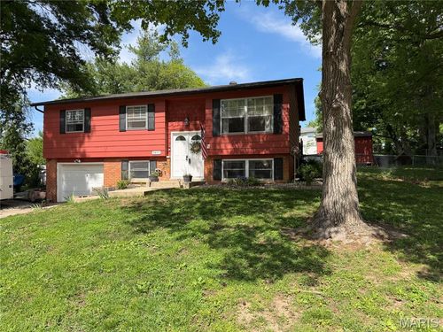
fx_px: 307
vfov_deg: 56.8
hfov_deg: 71.6
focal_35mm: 24
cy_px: 166
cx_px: 222
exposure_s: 1/3584
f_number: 1.78
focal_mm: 6.76
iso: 100
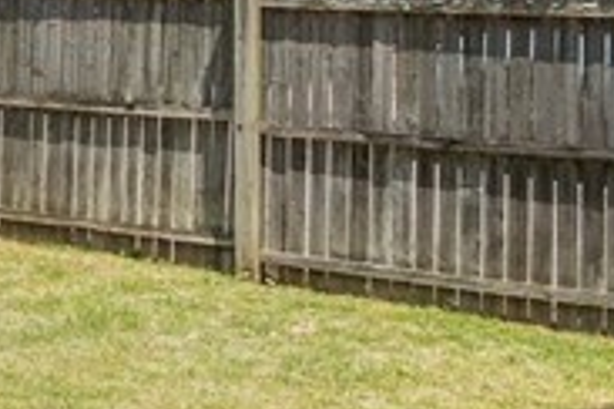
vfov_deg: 13.2
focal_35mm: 101
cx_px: -1062
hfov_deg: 12.6
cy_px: -60
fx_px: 1722
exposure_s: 1/640
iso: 400
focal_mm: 17
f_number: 8
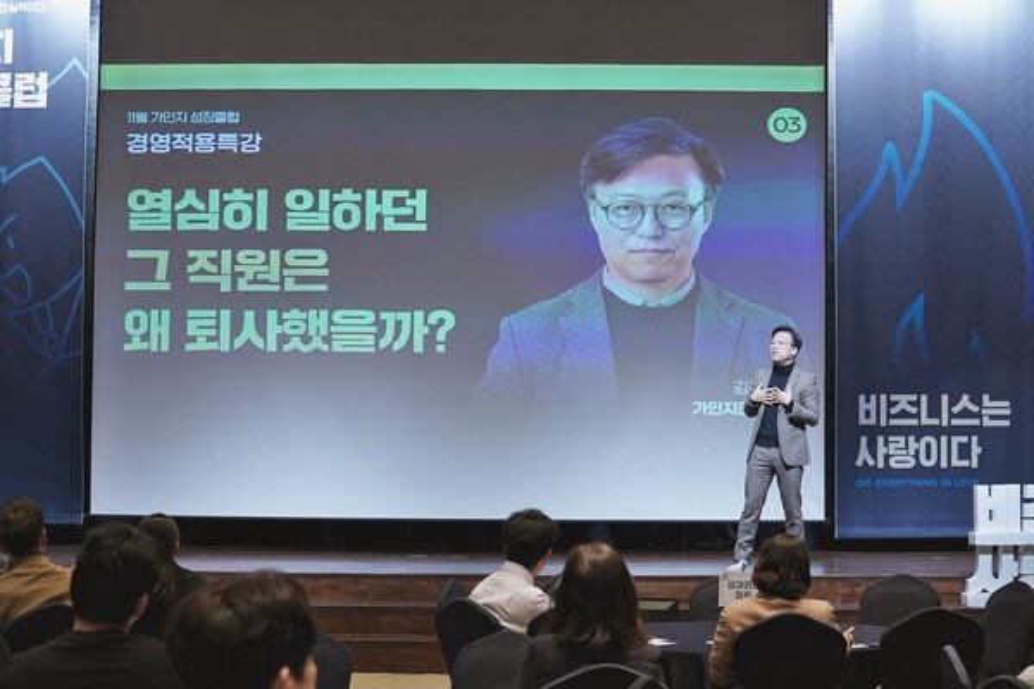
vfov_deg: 18.9
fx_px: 2068
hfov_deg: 28.1
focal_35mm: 72
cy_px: 344
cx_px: 517
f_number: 4
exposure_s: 1/125
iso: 2000
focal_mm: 48
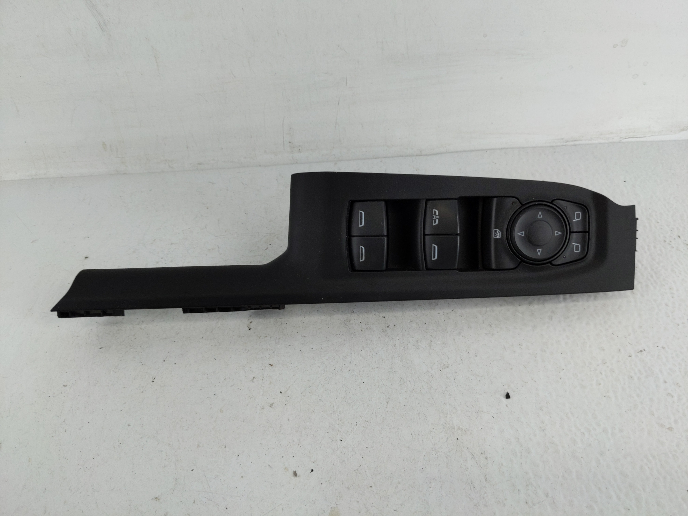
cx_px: 344
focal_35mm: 25
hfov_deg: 69.4
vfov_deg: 54.9
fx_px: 497
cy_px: 258
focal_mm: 4.38
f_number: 1.73
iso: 62
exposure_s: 1/126
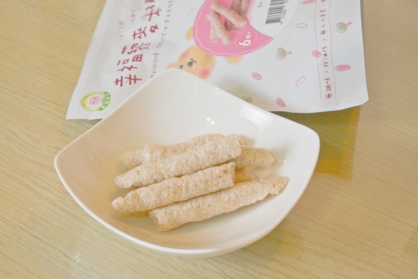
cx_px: 209
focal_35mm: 66
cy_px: 140
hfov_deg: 30.5
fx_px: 767
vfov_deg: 20.6
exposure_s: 1/80
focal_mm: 32
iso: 800
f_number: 5.6
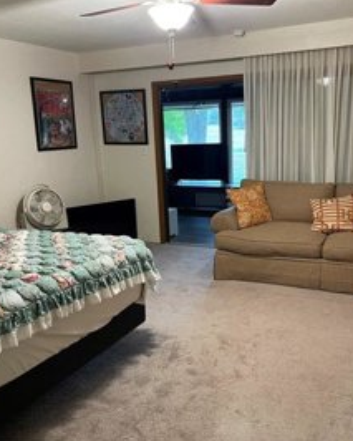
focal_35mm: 33
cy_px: 219
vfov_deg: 54.2
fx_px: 431
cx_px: 197
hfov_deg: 44.5
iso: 500
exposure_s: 1/40
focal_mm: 5.1
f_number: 1.6
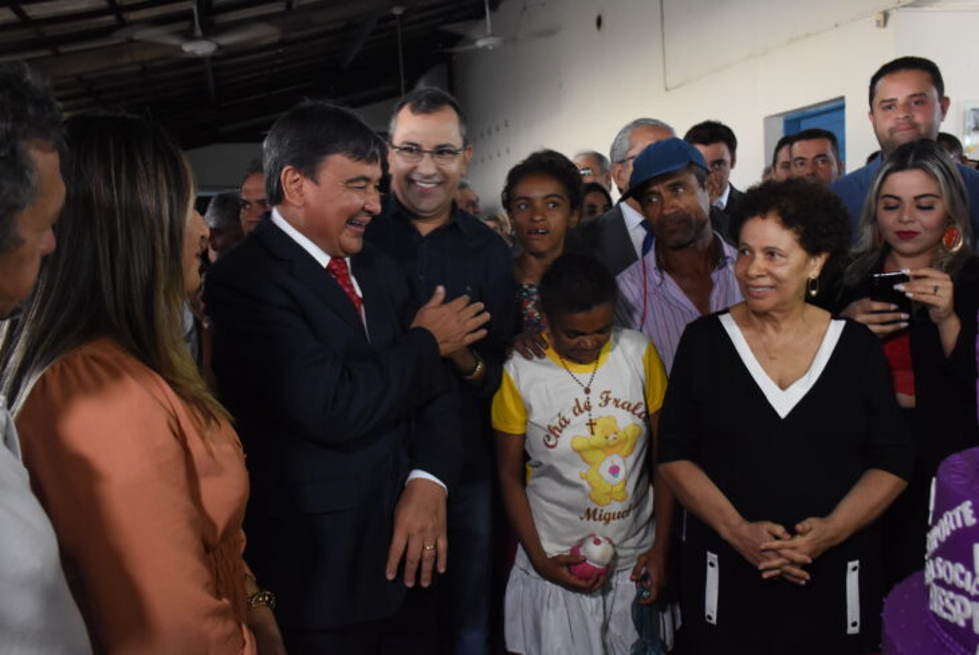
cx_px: 490
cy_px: 328
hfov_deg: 57.2
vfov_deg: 40.0
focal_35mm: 33
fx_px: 898
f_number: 6.3
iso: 1600
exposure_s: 1/60
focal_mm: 22
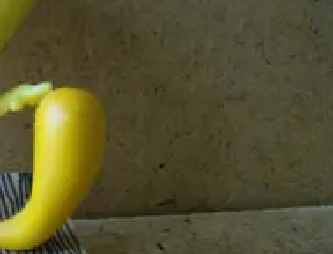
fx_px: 871
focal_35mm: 90
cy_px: 116
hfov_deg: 20.1
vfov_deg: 16.6
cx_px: -78
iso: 100
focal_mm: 6
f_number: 2.8
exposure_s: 1/64.5
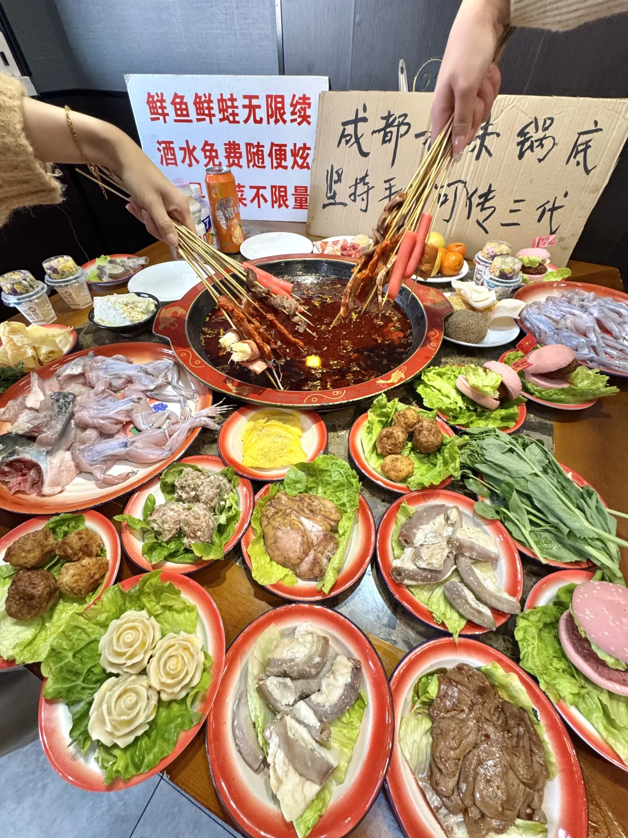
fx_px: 339
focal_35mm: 14
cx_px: 314
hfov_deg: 85.7
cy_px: 419
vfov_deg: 102.1
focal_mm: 2.22
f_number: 2.2
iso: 200
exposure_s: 1/50
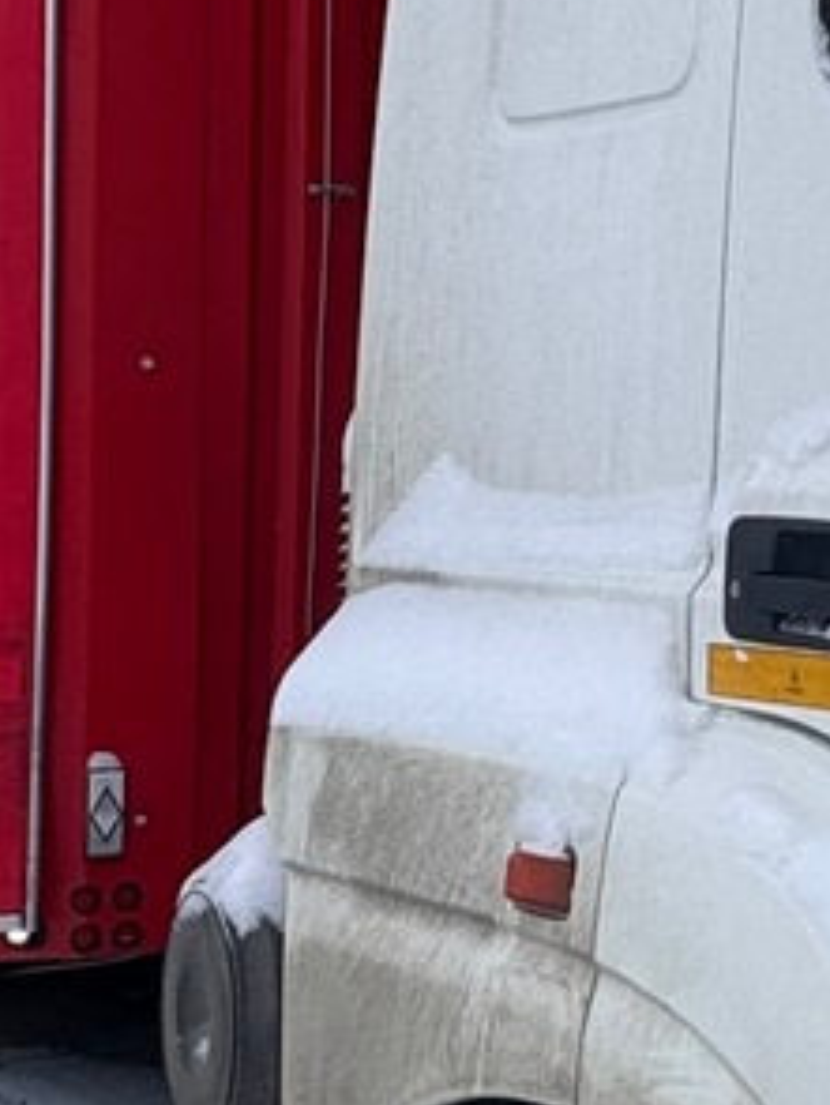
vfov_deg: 20.4
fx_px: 3065
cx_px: 1243
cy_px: 421
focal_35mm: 96
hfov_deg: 14.4
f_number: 2.2
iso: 50
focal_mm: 2.22
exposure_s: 1/1048
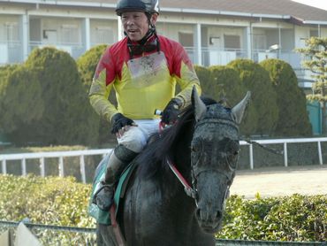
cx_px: 164
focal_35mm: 248
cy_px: 123
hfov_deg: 8.0
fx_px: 2344
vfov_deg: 6.0
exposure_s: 1/320
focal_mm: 40.8
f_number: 4
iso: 200
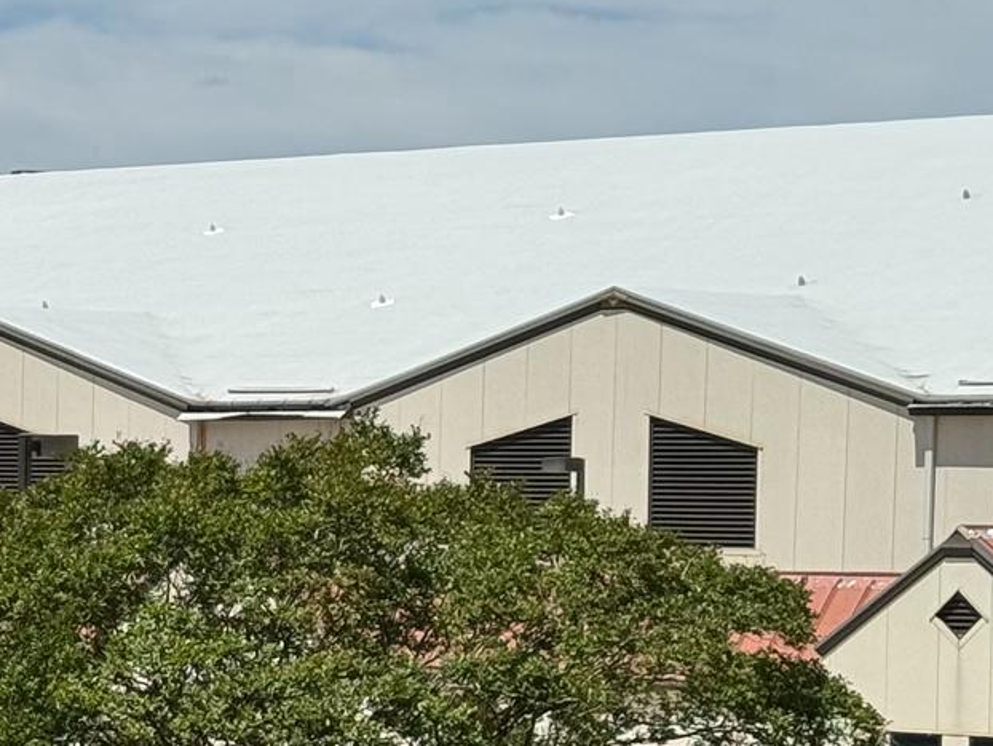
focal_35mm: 158
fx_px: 4534
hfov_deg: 11.8
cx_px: -600
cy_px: 618
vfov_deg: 9.4
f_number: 1.78
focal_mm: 6.76
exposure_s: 1/7092
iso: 64
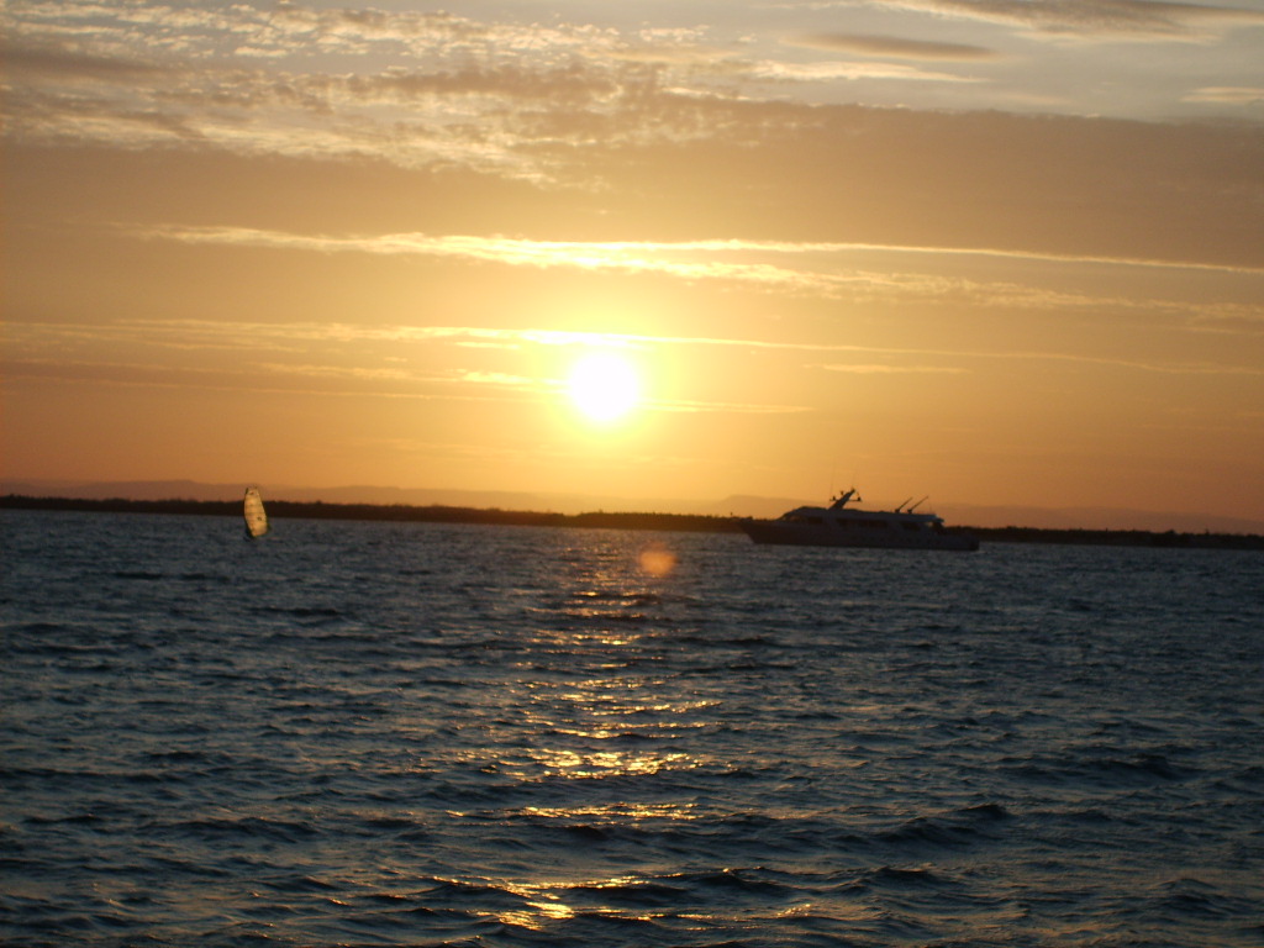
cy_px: 474
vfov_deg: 14.1
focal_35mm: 105
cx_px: 632
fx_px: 3834
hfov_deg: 18.7
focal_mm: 17.4
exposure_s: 1/500
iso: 50
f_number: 4.9
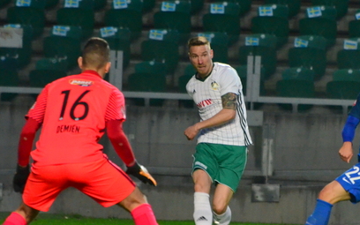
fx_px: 7623
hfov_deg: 2.7
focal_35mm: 777
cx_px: 204
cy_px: 140
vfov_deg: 1.7
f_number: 5.6
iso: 3200
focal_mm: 260
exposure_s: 1/500
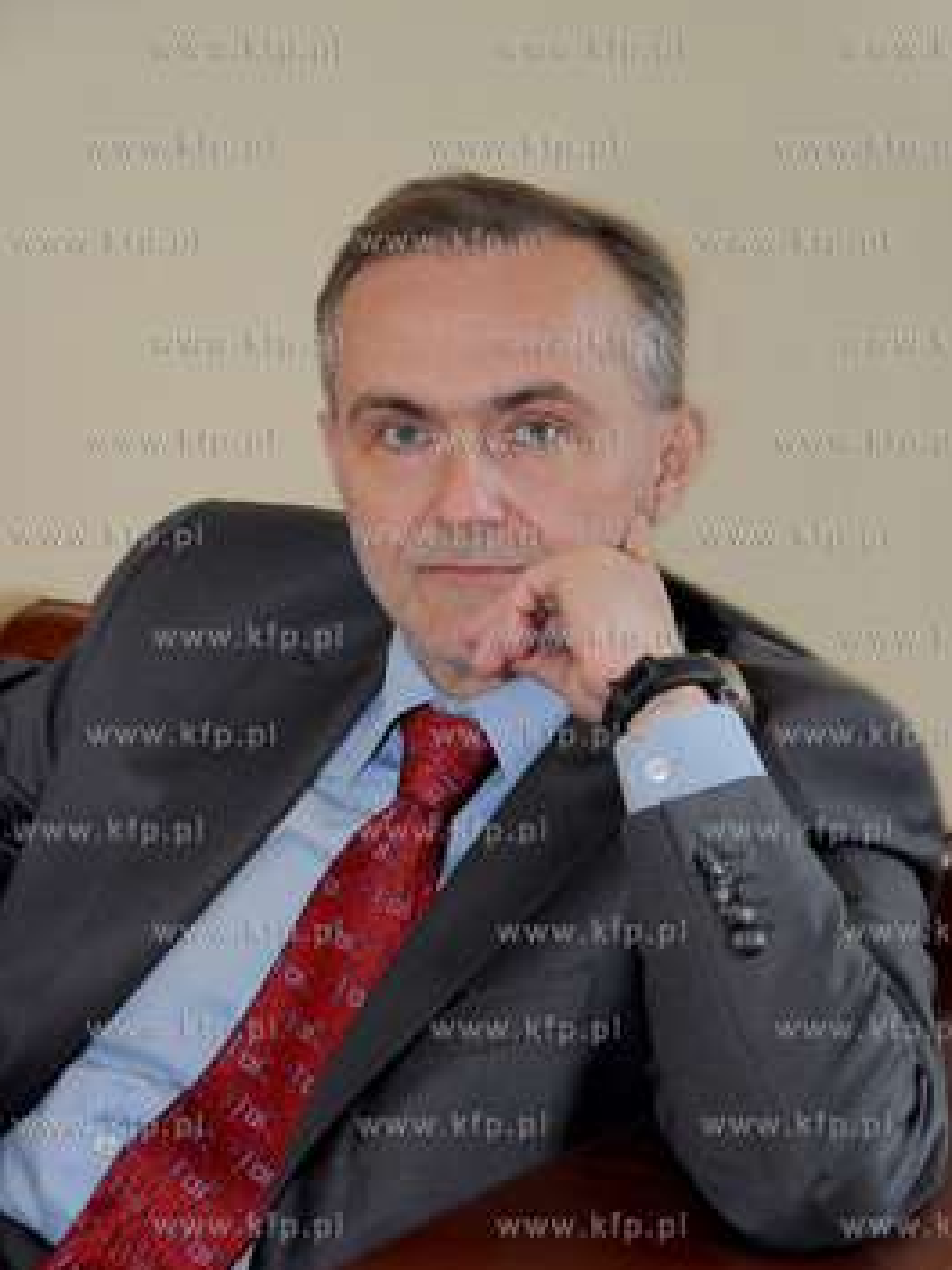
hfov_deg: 12.6
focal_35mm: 118
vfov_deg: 16.7
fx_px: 4327
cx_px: 476
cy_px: 631
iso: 400
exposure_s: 1/60
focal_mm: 72
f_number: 5.6
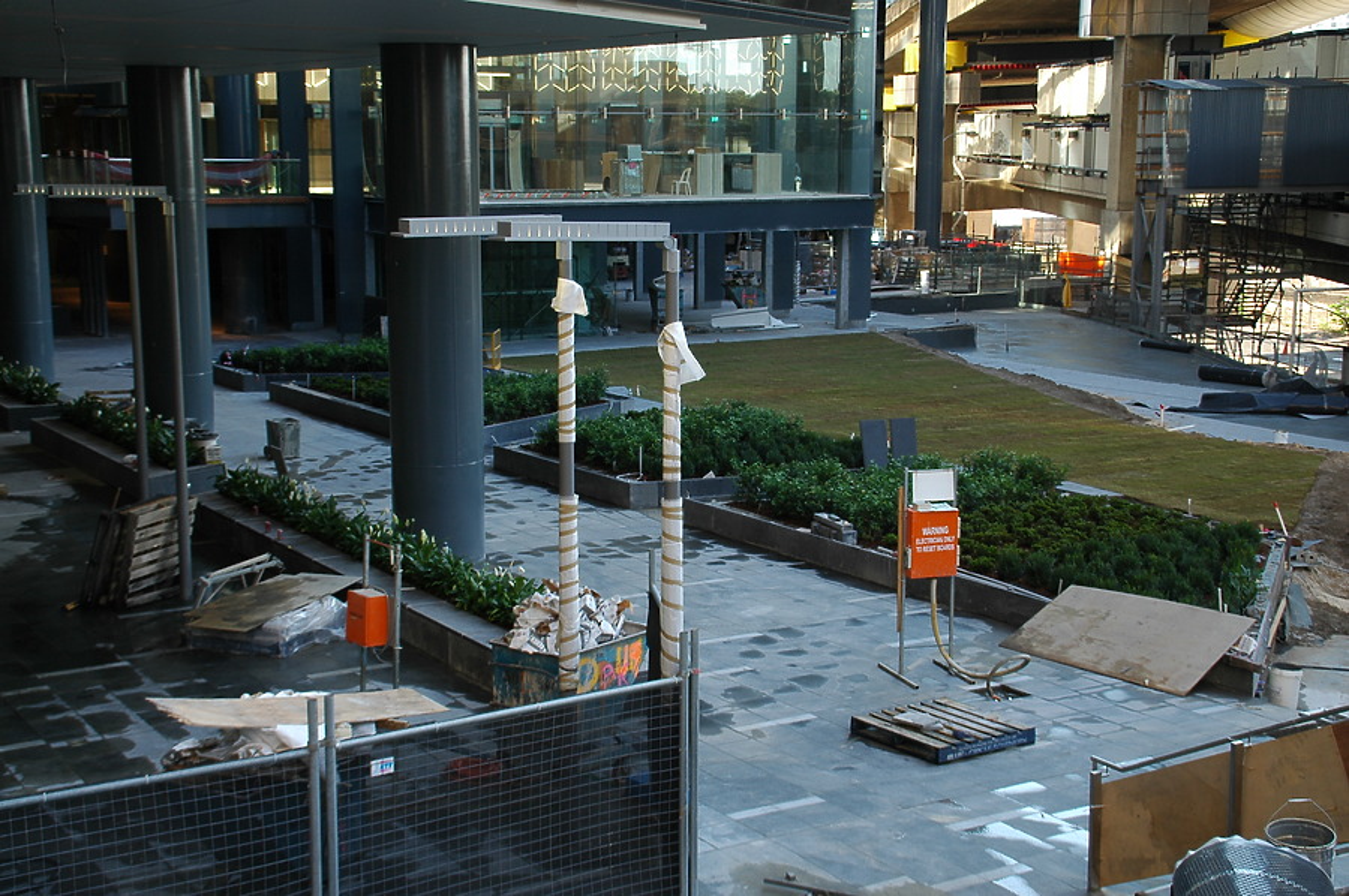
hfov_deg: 41.2
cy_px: 448
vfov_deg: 28.0
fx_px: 1797
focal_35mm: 48
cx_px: 674
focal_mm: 32
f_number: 7.1
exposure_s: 1/60
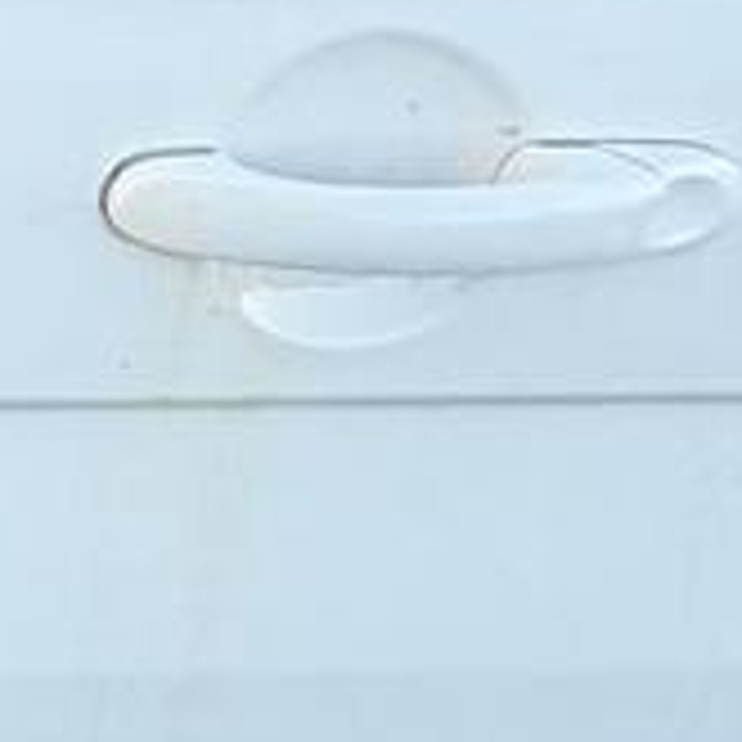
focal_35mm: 67
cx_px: -1124
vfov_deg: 22.4
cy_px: -279
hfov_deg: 14.3
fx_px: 1625
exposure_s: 1/60
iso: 320
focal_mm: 2.22
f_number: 2.2
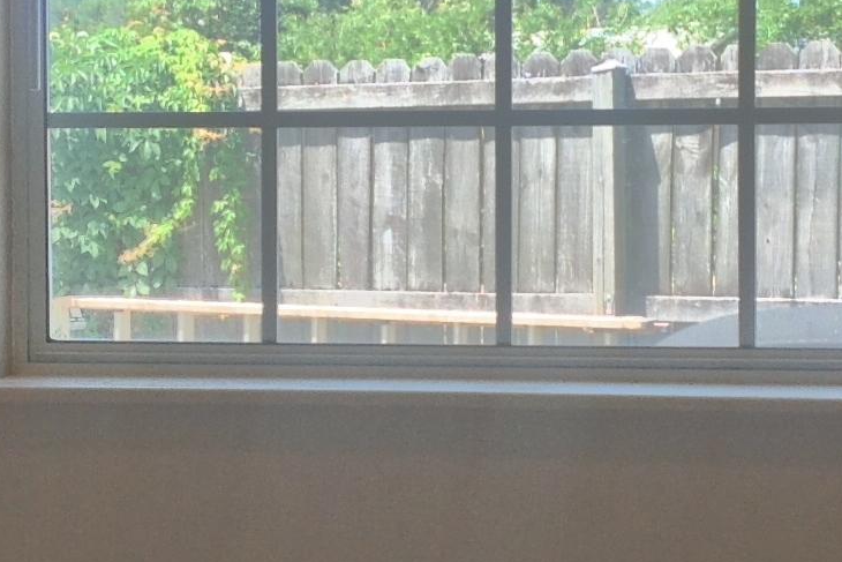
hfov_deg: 15.9
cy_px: 282
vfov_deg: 10.6
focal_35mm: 129
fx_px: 3018
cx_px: 393
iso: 64
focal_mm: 4.28
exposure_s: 1/120
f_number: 2.4
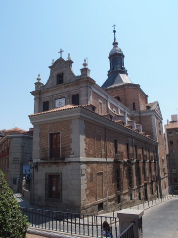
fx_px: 192
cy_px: 119
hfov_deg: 49.7
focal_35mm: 28
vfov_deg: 63.4
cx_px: 89
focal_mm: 6
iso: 100
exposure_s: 1/800
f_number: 5
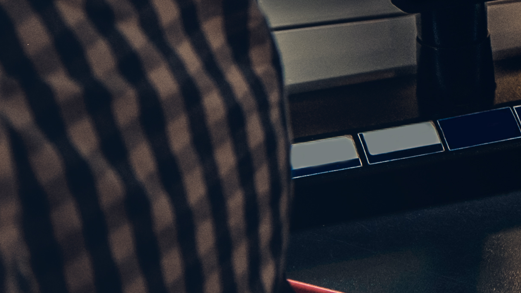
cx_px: 957
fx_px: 3025
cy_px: -295
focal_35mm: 219
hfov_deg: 9.4
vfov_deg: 5.4
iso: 400
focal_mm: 35
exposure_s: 1/60
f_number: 2.8
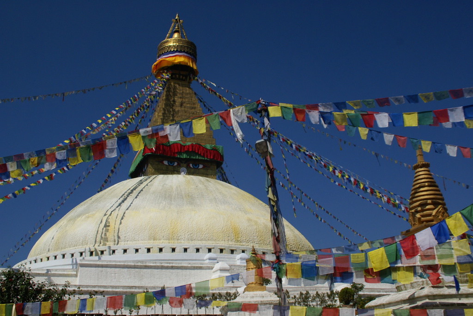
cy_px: 158
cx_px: 236
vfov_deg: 32.0
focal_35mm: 42
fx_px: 552
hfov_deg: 46.4
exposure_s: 1/1000
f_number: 13
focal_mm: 28
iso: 200
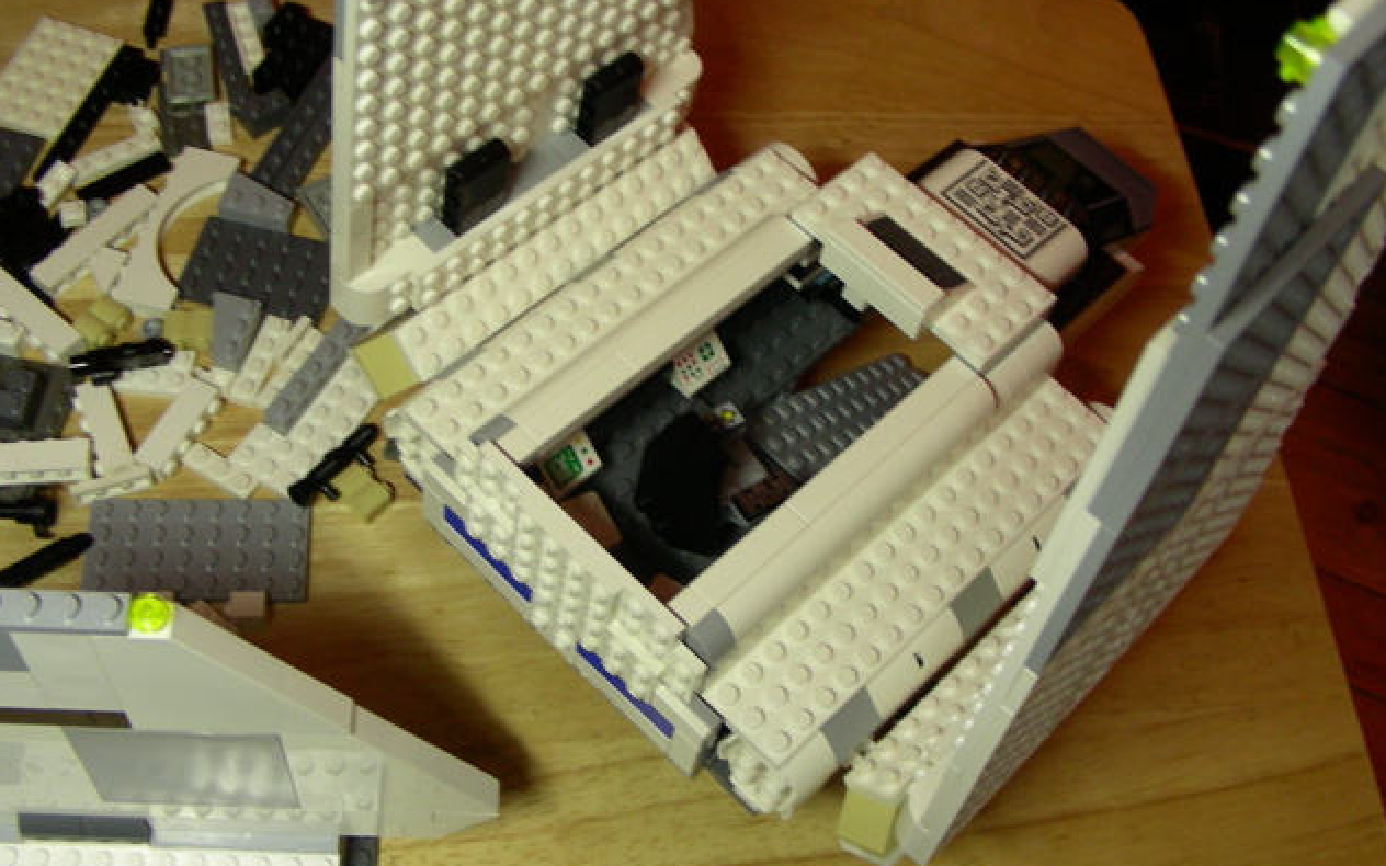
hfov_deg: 45.3
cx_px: 693
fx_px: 1662
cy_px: 443
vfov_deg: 29.2
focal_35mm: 44
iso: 151
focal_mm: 6.8
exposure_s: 1/4
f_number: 3.5
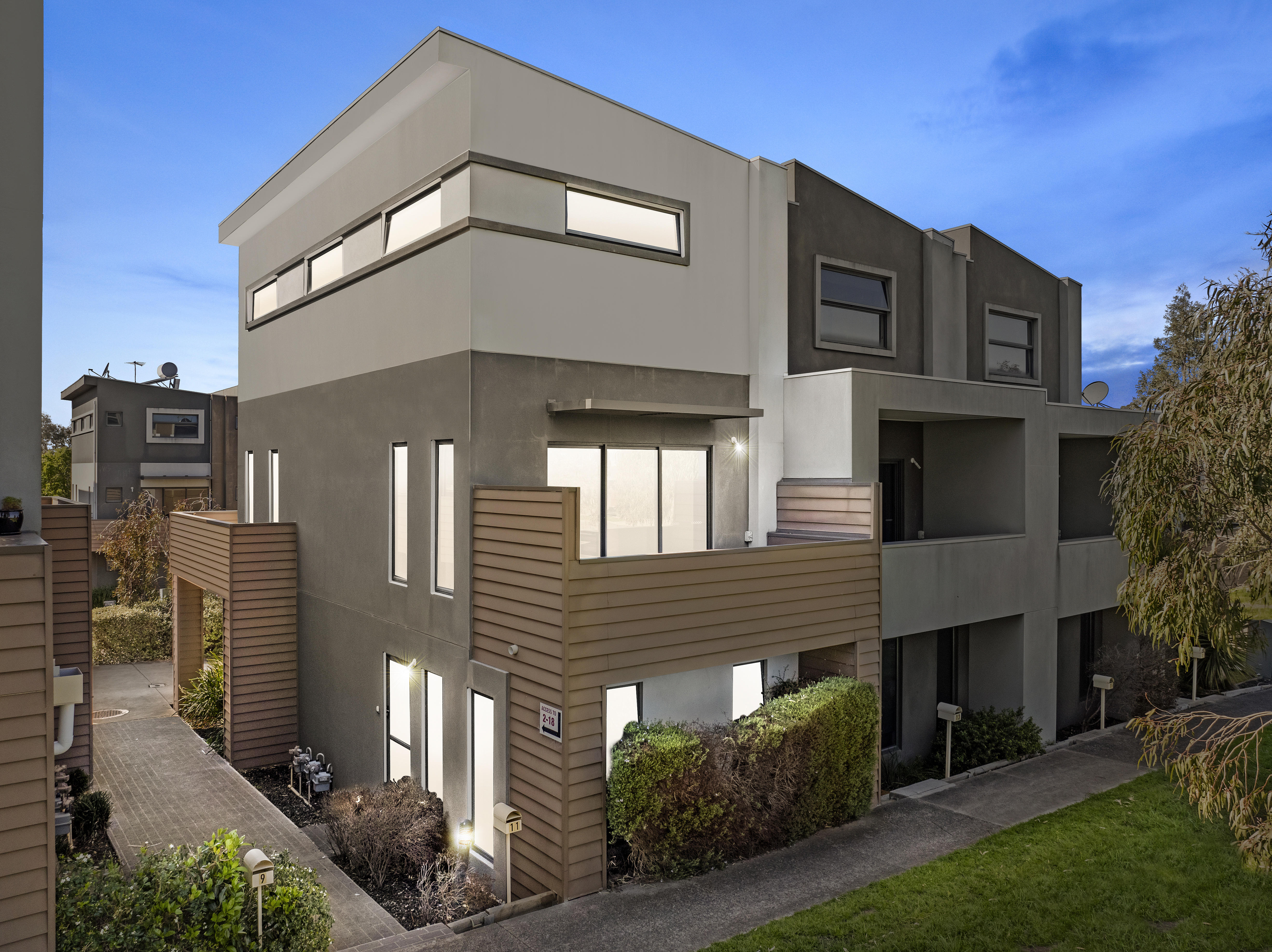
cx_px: 636
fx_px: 881
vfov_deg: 56.8
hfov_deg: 71.6
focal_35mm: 24
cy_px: 476
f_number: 2.8
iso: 130
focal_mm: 12.29
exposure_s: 1/25
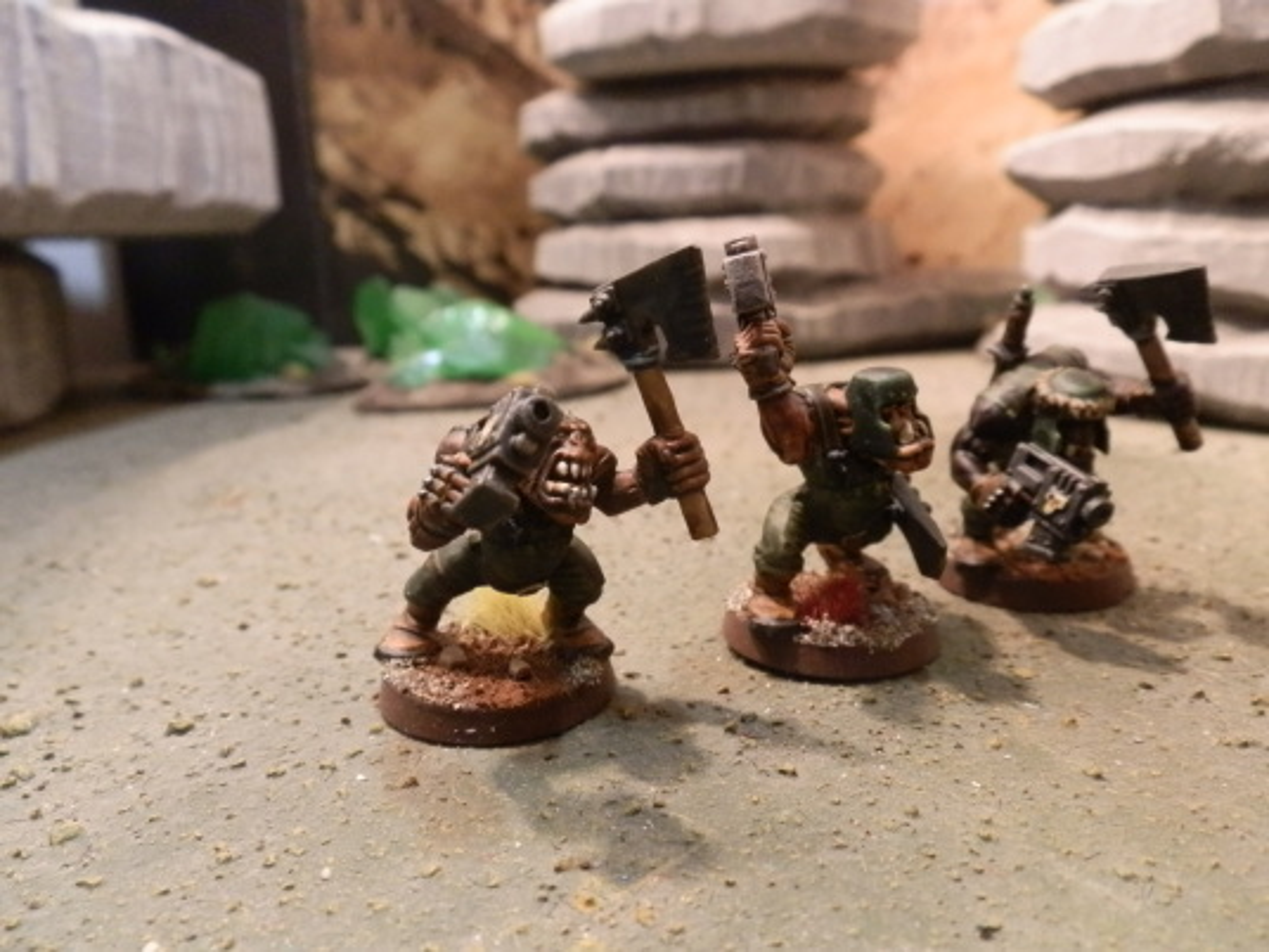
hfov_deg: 63.4
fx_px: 1026
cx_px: 634
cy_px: 476
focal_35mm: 28
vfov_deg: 49.7
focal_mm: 5
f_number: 3.1
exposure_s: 1/60
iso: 400
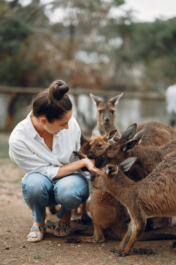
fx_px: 623
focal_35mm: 85
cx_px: 88
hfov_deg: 16.1
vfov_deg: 23.9
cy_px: 132
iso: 100
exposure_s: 1/320
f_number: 2.2
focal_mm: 85
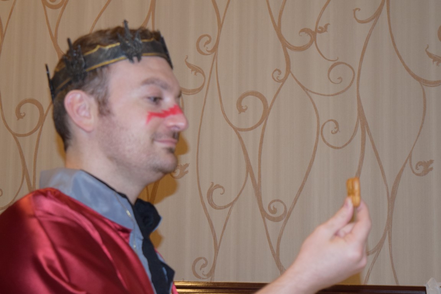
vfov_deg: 16.6
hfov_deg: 24.6
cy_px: 147
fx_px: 1011
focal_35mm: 82
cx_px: 220
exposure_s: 1/60
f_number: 5.6
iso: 1600
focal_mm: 55
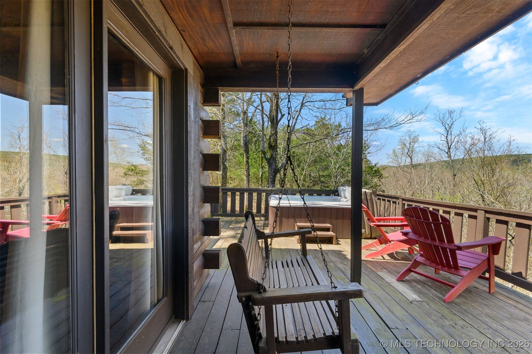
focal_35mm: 16
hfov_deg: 96.8
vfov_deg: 73.6
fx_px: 236
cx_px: 266
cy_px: 177
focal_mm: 16
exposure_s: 1/100
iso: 400
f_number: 7.1
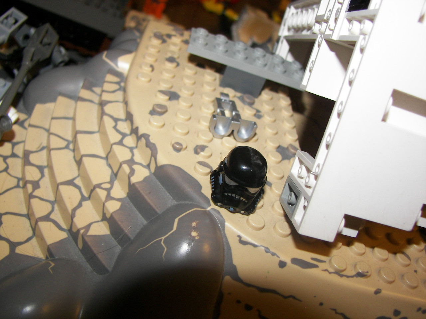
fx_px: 443
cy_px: 160
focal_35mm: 36
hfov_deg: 51.4
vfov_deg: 39.7
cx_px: 213
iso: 100
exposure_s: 1/30
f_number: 2.8
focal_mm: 6
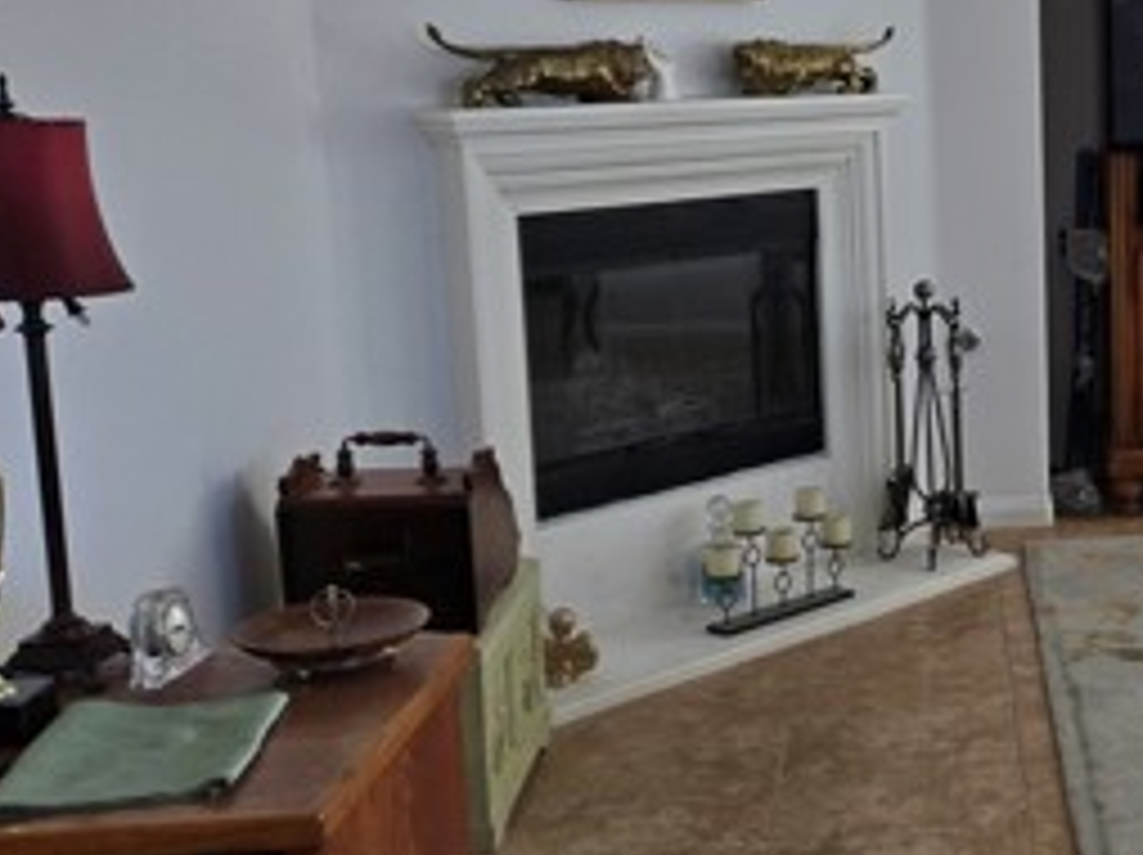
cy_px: 346
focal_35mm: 58
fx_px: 1913
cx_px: 1350
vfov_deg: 25.1
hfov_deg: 29.0
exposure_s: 1/180
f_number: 1.8
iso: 64
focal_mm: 5.4
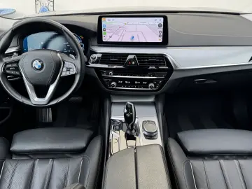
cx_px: 126
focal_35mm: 24
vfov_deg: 56.8
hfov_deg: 71.6
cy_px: 94
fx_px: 175
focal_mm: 6.76
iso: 80
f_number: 1.78
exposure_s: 1/148
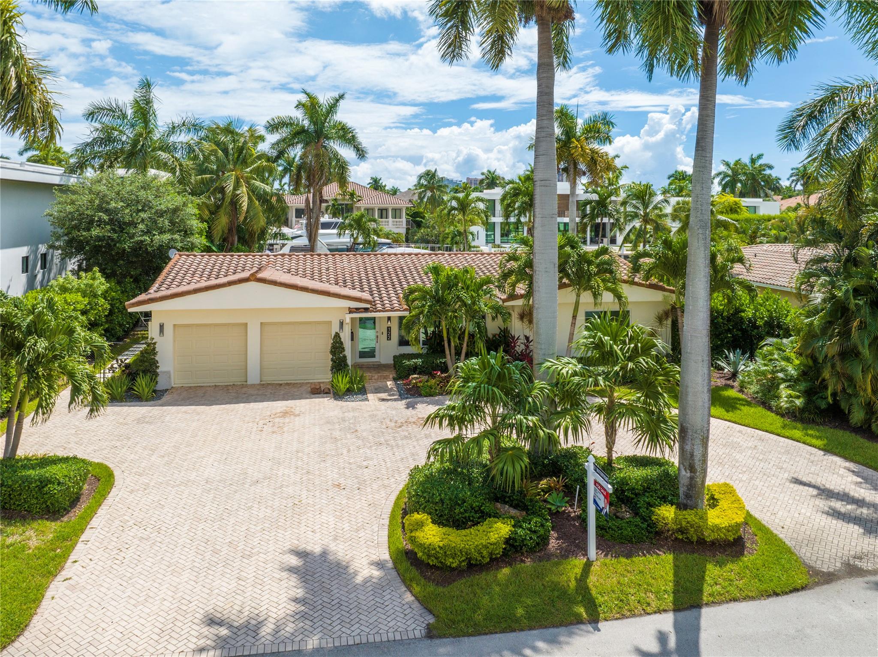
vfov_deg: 56.8
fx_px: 608
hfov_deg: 71.6
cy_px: 328
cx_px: 439
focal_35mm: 24
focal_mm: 12.29
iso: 100
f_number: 6.3
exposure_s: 1/400
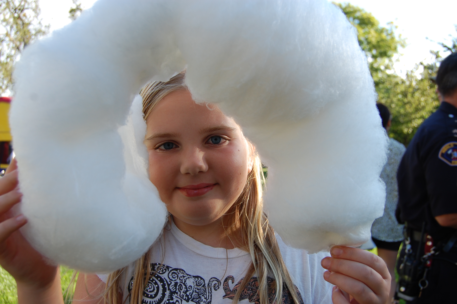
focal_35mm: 36
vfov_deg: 36.8
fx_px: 457
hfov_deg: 53.2
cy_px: 152
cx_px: 228
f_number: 6.3
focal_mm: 24
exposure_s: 1/160
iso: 200
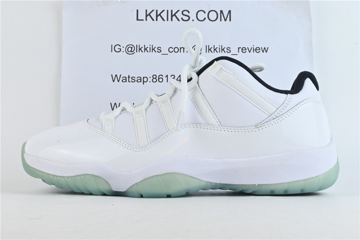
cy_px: 120
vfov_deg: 24.4
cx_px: 180
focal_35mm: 56
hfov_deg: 35.9
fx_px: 555
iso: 1250
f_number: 20
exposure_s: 1/30
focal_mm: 37
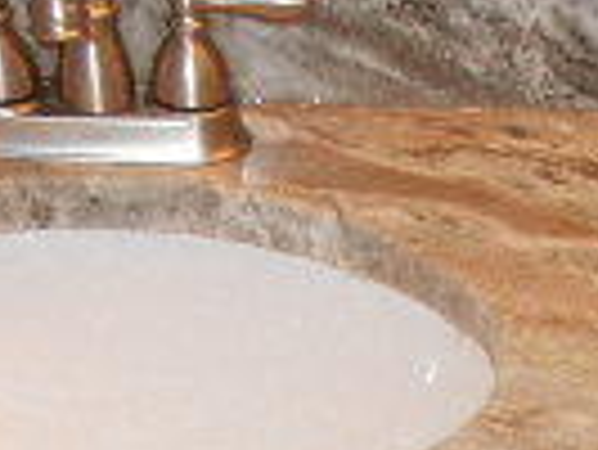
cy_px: 932
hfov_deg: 13.1
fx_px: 2490
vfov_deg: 9.6
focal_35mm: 144
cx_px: 841
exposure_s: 1/30
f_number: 3.5
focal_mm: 5.4
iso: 200
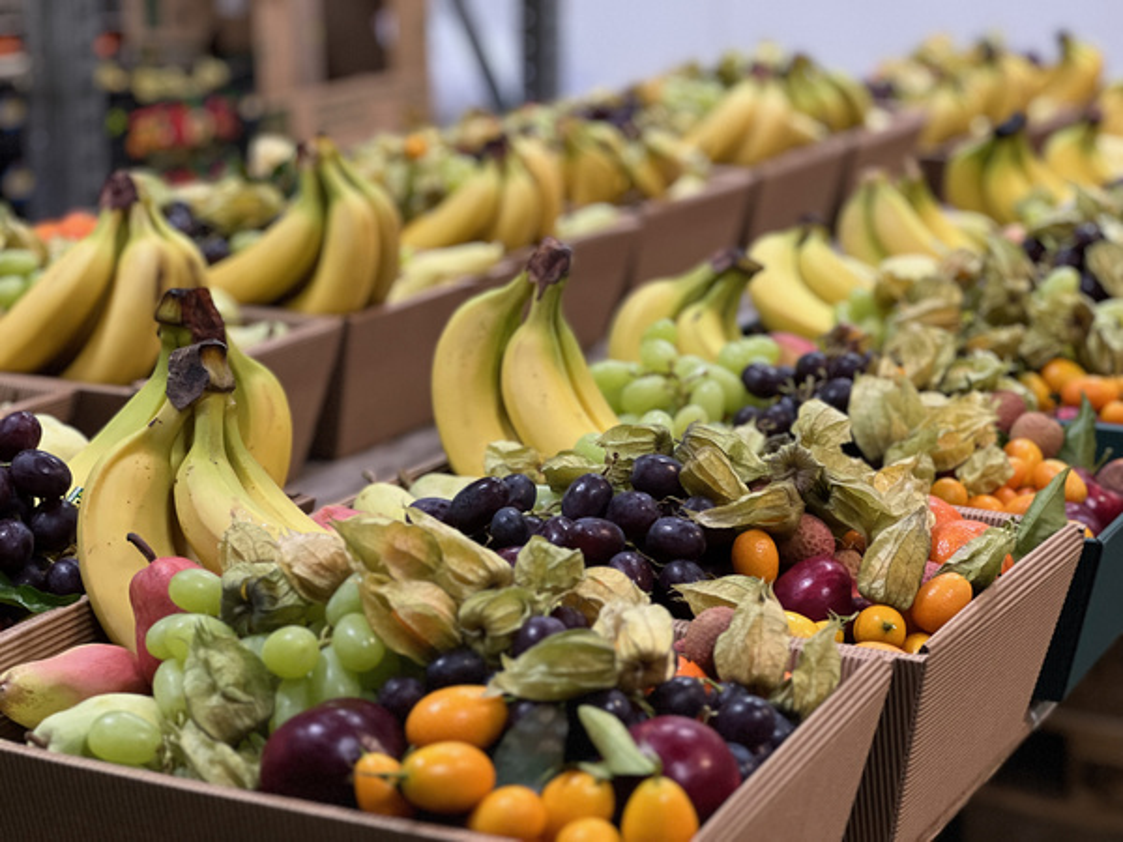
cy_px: 421
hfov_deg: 25.3
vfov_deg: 19.1
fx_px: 2498
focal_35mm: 77
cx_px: 562
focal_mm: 9
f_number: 2.8
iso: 320
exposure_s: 1/25
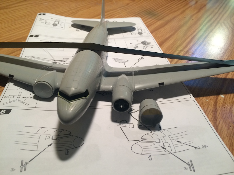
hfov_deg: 60.0
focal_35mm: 30
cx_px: 117
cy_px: 88
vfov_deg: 46.8
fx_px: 203
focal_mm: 4.12
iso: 40
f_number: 2.2
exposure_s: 1/30
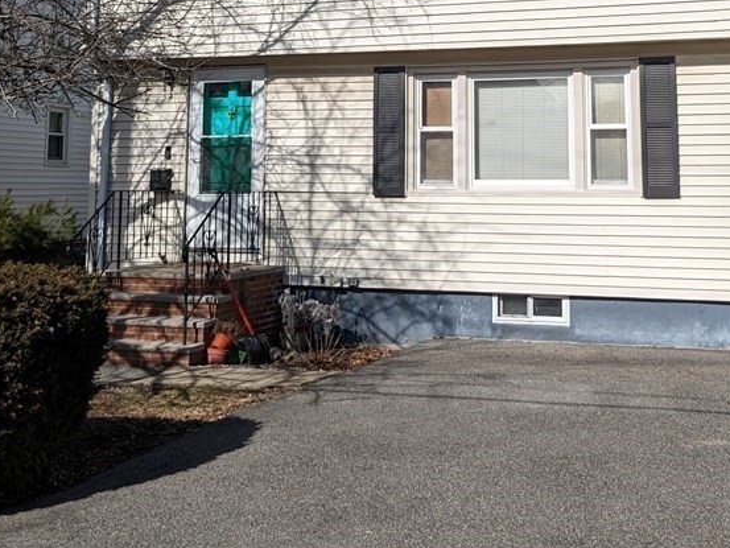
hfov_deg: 38.2
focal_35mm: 50
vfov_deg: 28.5
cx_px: 366
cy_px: 107
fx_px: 1055
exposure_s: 1/7812
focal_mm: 4.38
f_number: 1.73
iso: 76
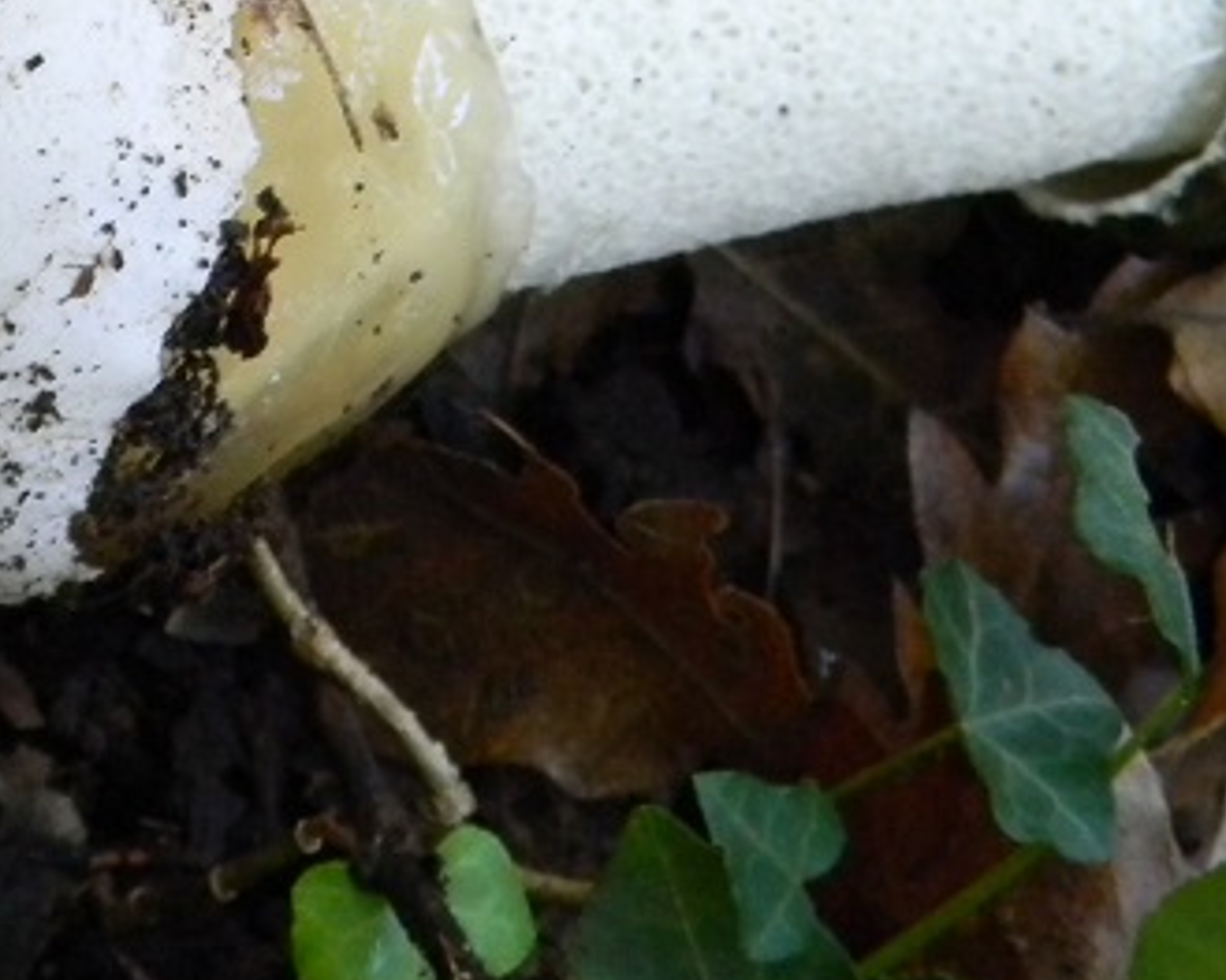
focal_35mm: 197
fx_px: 7146
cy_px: 306
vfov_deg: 7.8
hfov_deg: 9.8
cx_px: 164
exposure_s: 1/17
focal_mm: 15.1
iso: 400
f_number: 4.5
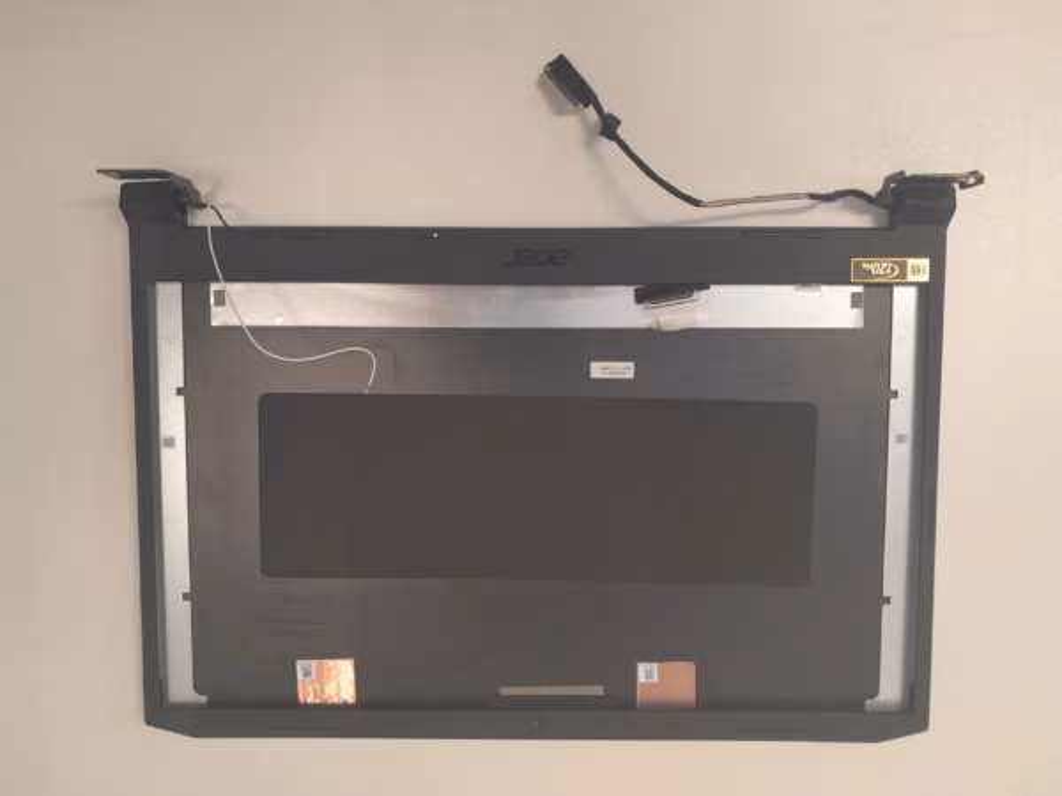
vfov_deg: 51.4
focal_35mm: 27
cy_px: 398
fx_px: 828
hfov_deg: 65.3
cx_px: 531
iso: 80
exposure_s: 1/60
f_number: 1.8
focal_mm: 4
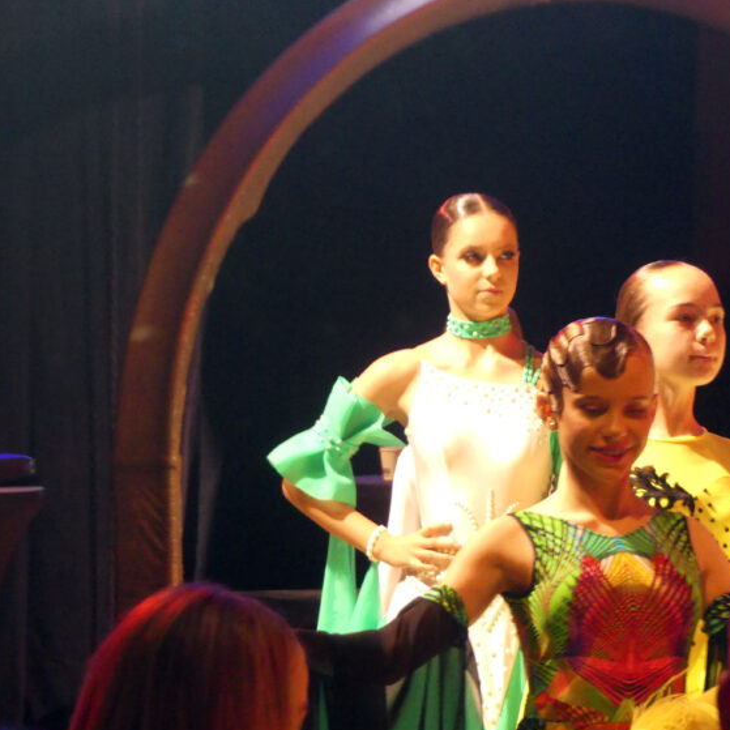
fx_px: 5607
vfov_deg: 7.4
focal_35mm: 235
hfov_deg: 7.4
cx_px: 466
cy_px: 365
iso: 1000
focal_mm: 35.6
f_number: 2.8
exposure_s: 1/80
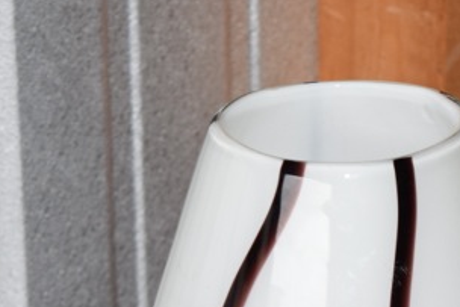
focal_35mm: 272
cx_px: 331
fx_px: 3473
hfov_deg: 7.6
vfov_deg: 5.0
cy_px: 495
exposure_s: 1/80
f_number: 5.6
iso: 720
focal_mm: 55
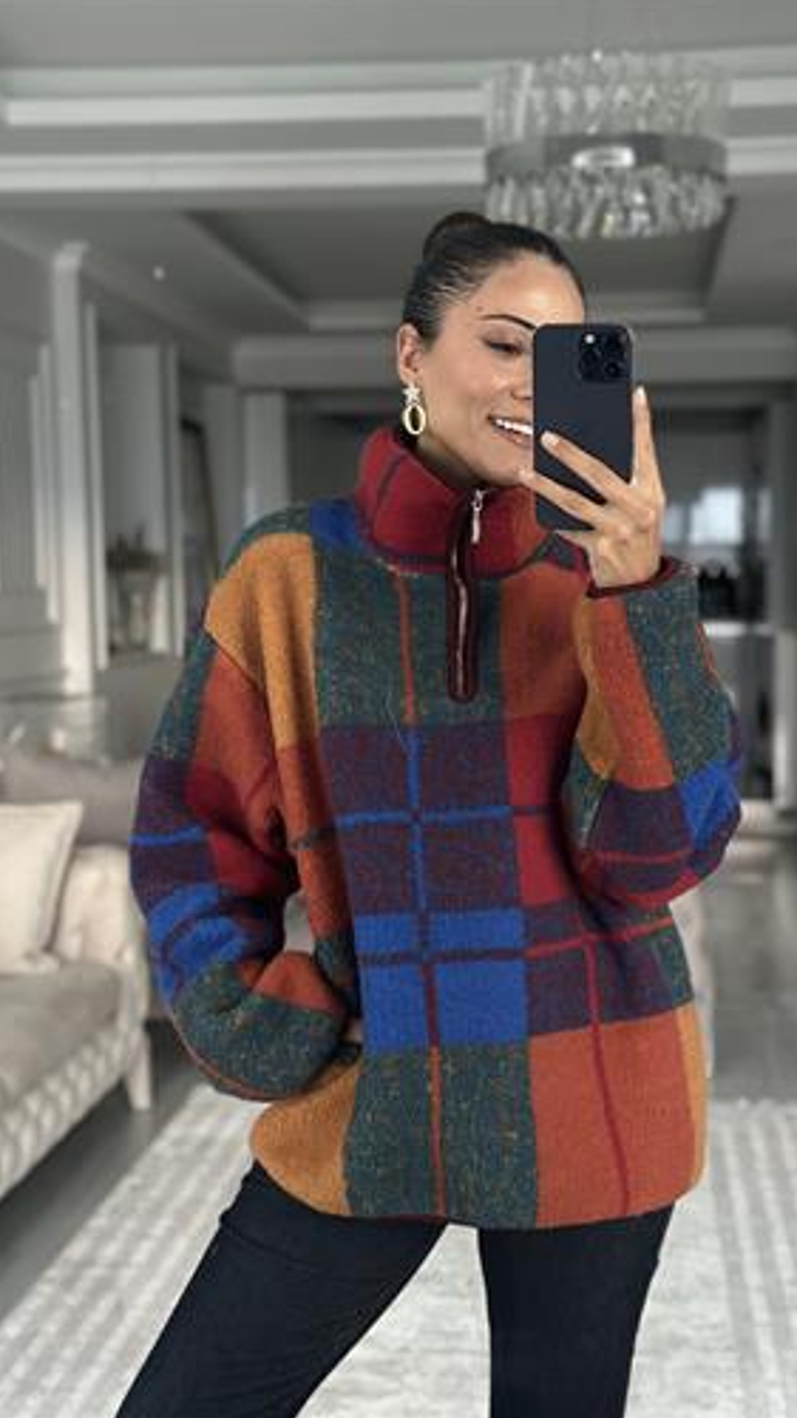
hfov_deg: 22.6
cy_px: 706
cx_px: 440
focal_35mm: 53
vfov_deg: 39.2
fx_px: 1993
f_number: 1.78
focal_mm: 6.86
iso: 500
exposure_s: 1/40
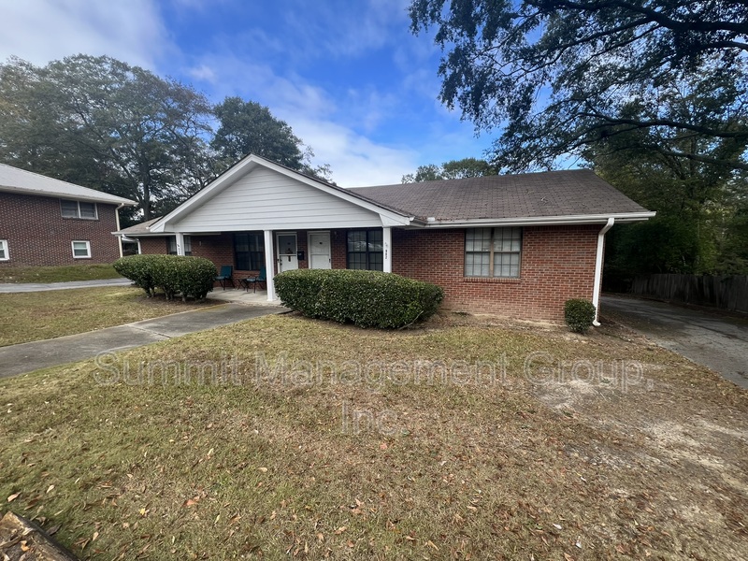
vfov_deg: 89.9
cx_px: 374
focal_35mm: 13
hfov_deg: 106.2
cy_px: 280
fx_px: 281
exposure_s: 1/467
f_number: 1.8
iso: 32
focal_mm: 1.57
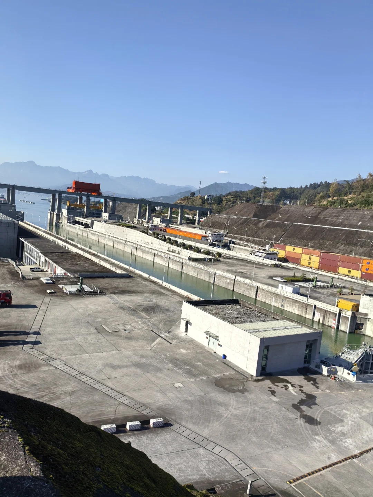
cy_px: 248
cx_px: 186
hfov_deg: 51.4
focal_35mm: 27
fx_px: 388
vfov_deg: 65.3
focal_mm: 5.52
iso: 50
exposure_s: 1/2410
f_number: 1.9
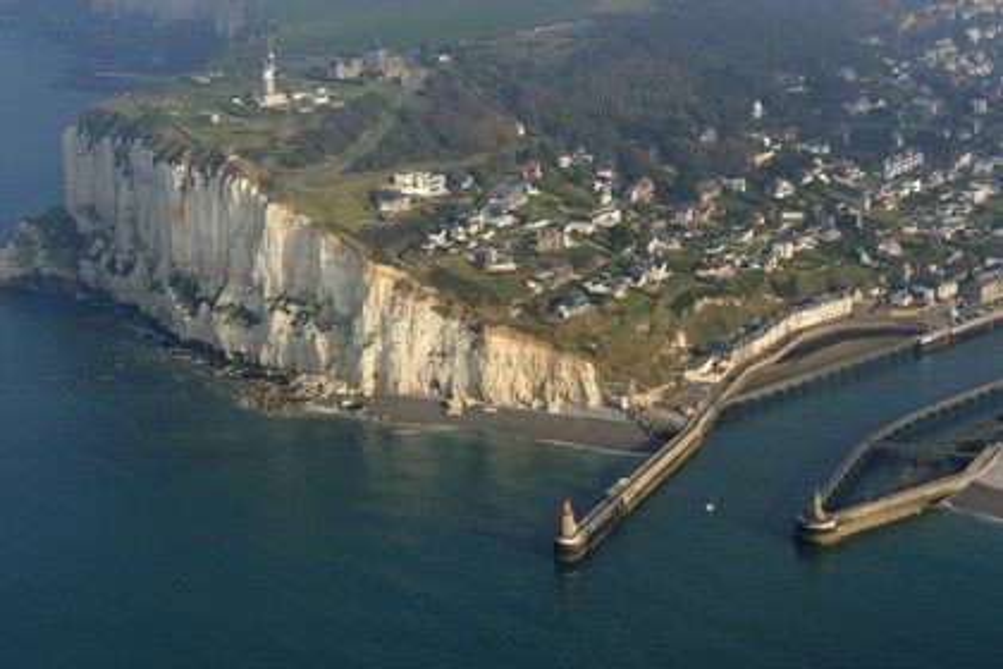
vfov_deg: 19.5
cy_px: 334
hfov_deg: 28.8
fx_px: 1950
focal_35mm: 70
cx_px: 502
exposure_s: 1/800
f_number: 9
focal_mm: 70
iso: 400
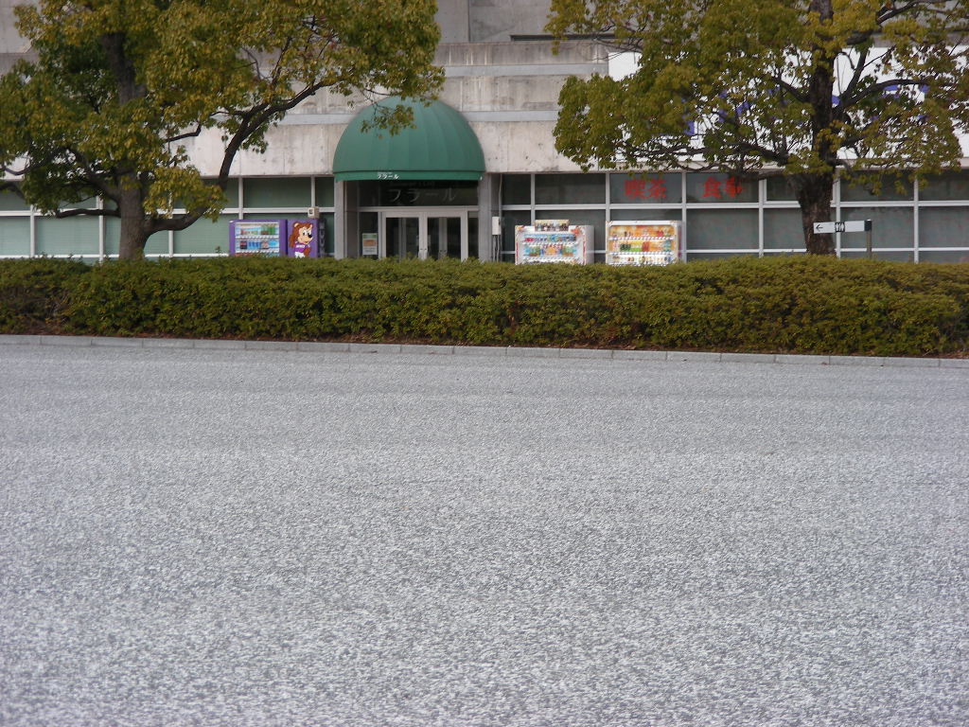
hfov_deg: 13.3
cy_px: 364
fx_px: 4143
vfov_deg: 10.0
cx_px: 484
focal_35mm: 148
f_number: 3.5
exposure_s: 1/102
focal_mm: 24.7
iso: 50
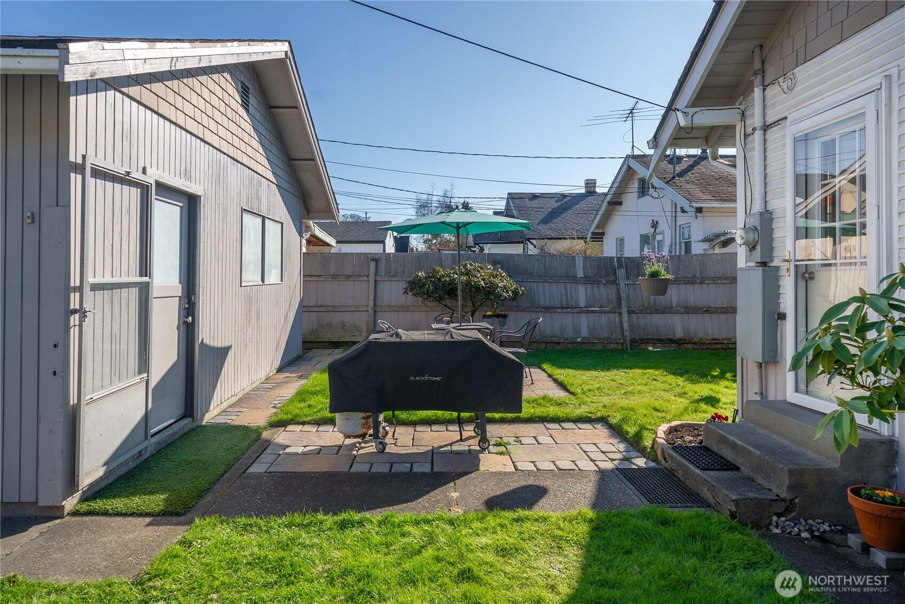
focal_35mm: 21
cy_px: 302
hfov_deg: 81.2
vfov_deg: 59.6
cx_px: 452
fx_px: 528
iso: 80
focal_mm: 21
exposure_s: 1/160
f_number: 7.1
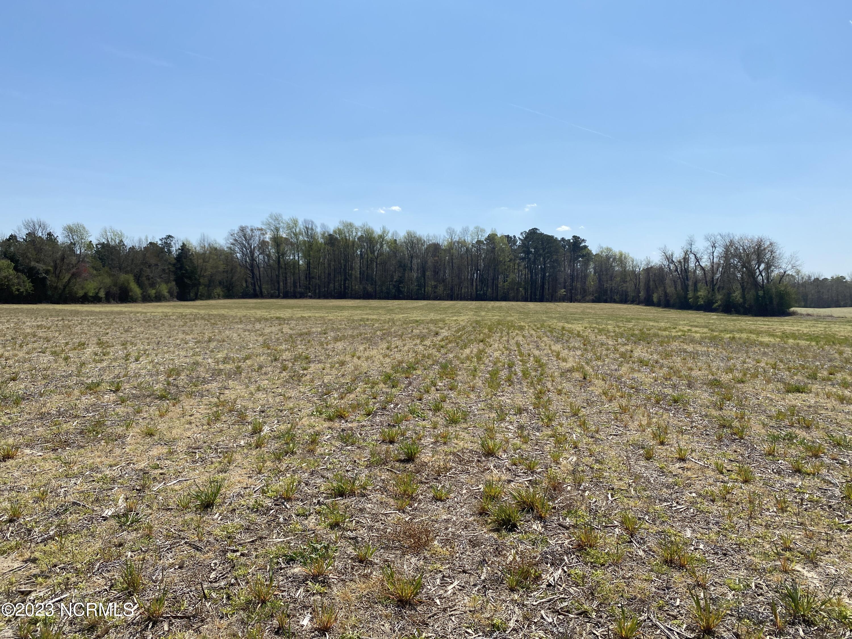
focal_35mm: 26
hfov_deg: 67.3
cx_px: 426
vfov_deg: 53.1
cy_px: 320
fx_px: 640
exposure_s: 1/5025
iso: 32
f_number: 1.8
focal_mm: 4.25
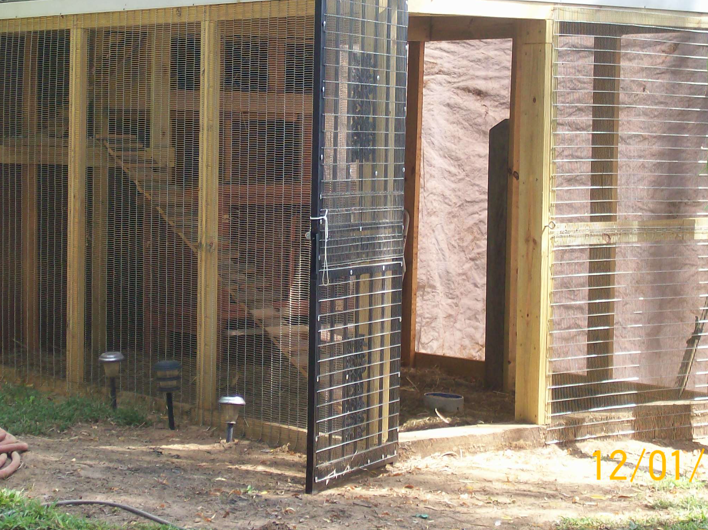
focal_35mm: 99
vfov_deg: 14.9
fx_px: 2023
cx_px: 335
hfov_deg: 19.8
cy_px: 183
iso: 80
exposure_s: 1/122
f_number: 3.8
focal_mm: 11.6
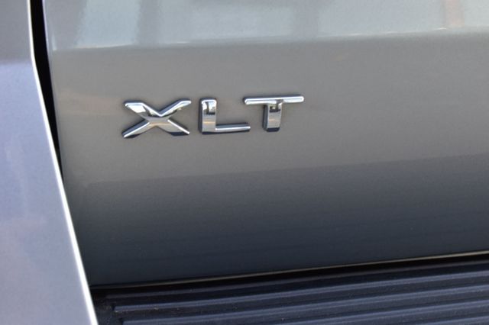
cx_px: 244
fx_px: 1120
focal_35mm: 82
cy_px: 162
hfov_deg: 24.6
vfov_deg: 16.5
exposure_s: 1/30
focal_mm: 55
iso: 400
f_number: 7.1
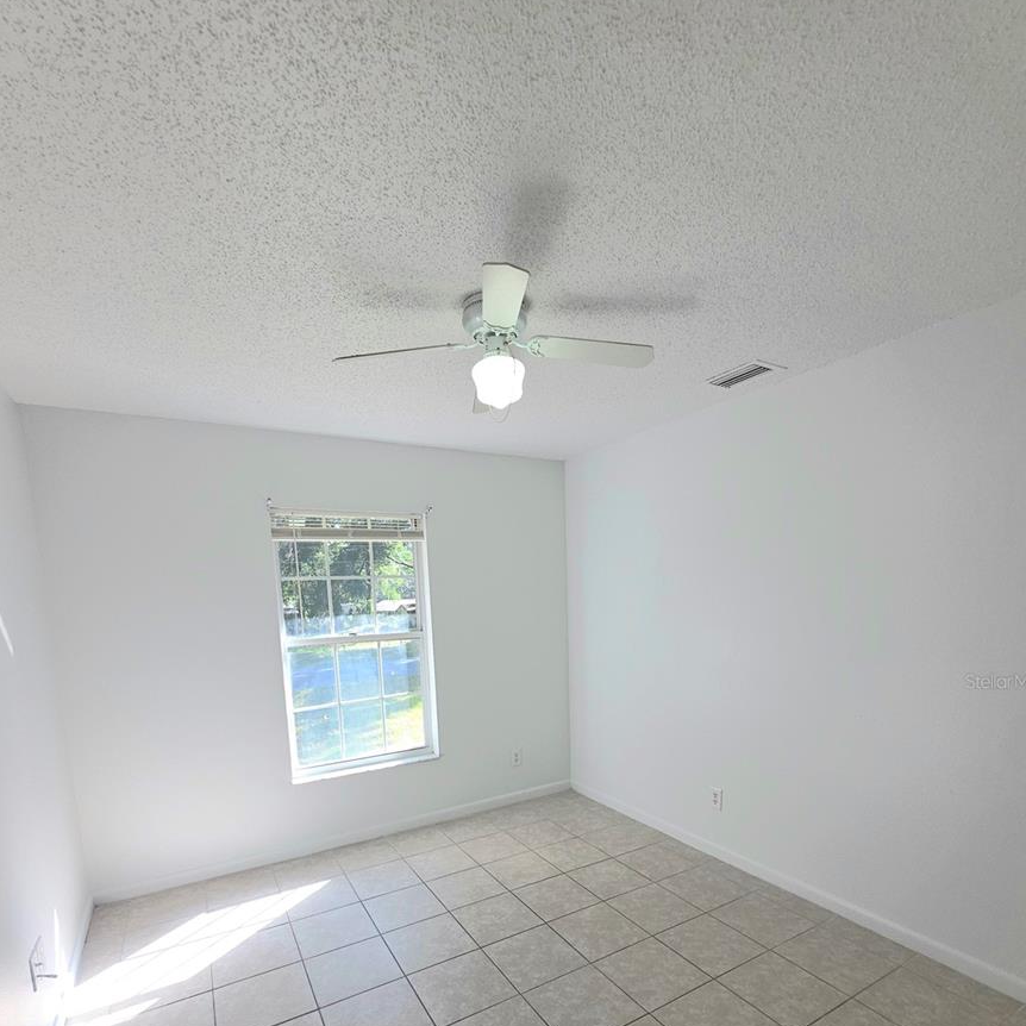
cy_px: 681
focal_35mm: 16
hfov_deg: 87.4
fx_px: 537
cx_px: 514
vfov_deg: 84.5
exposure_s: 1/120
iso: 25
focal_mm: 2.2
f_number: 1.9
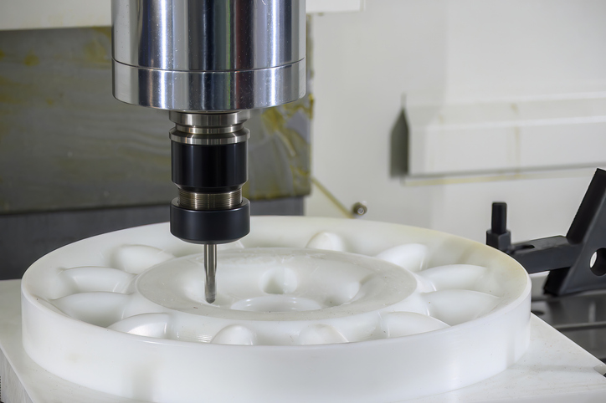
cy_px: 202
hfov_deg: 16.5
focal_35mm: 124
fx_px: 2095
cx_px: 303
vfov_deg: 11.0
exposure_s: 1/200
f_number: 5
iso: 1000
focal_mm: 83
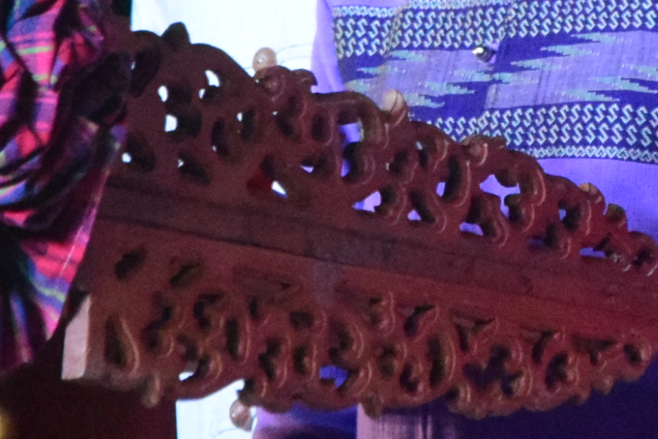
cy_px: -91
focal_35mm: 757
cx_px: 624
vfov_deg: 1.8
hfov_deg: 2.7
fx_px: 13847
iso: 5000
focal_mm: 105
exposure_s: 1/200
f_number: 5.6
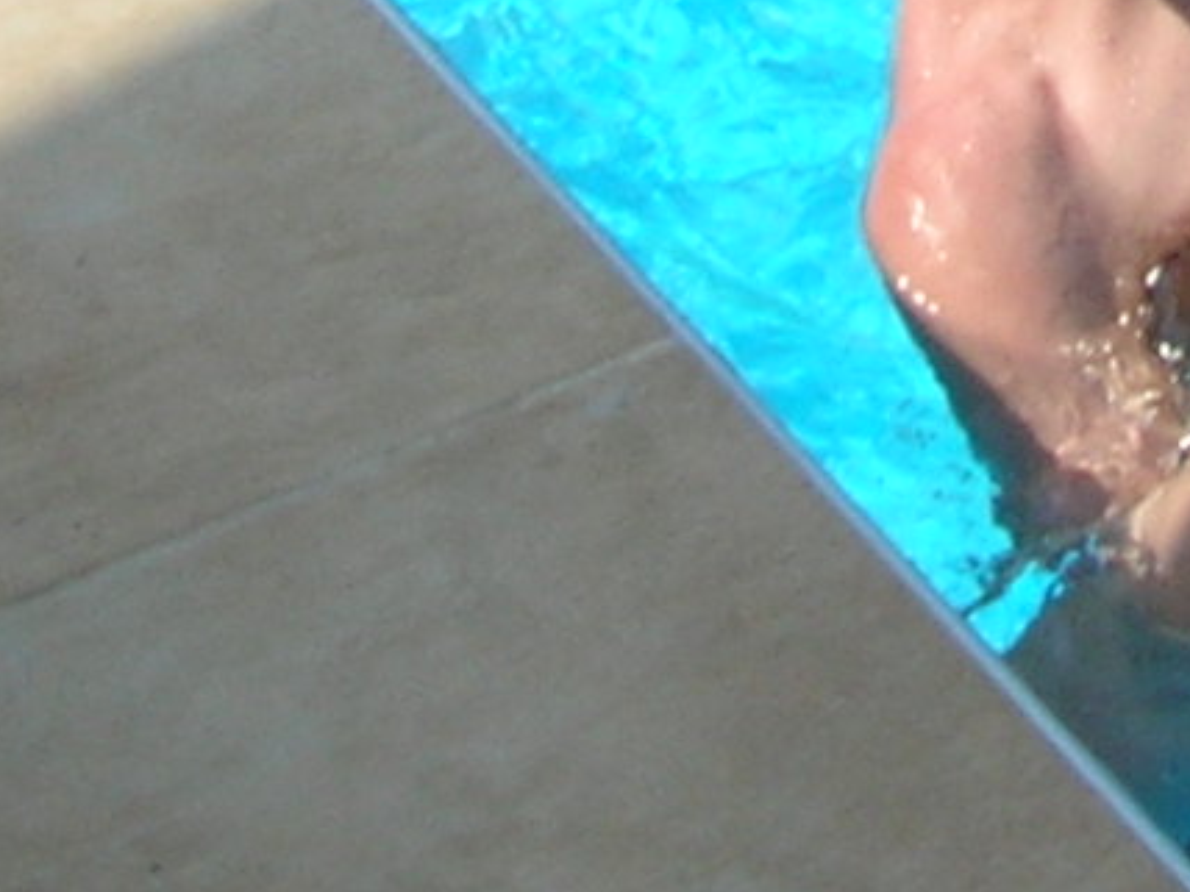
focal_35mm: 206
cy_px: -1228
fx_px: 7082
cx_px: 1846
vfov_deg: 6.8
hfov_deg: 9.3
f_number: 4.9
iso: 50
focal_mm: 5.7
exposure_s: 1/335
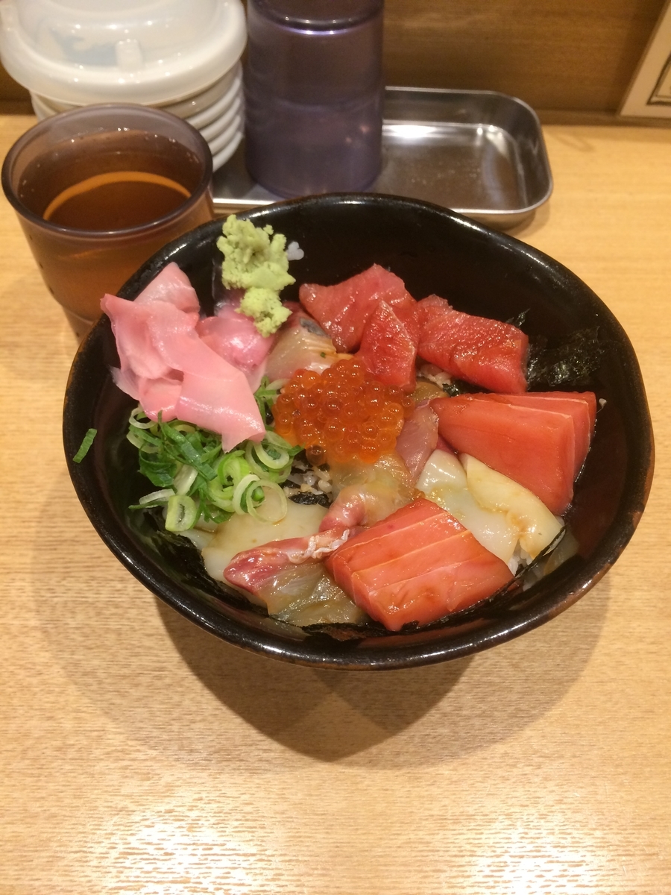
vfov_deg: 61.7
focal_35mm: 29
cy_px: 448
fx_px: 750
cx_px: 336
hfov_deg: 48.2
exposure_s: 1/30
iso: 64
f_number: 2.2
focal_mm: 4.15
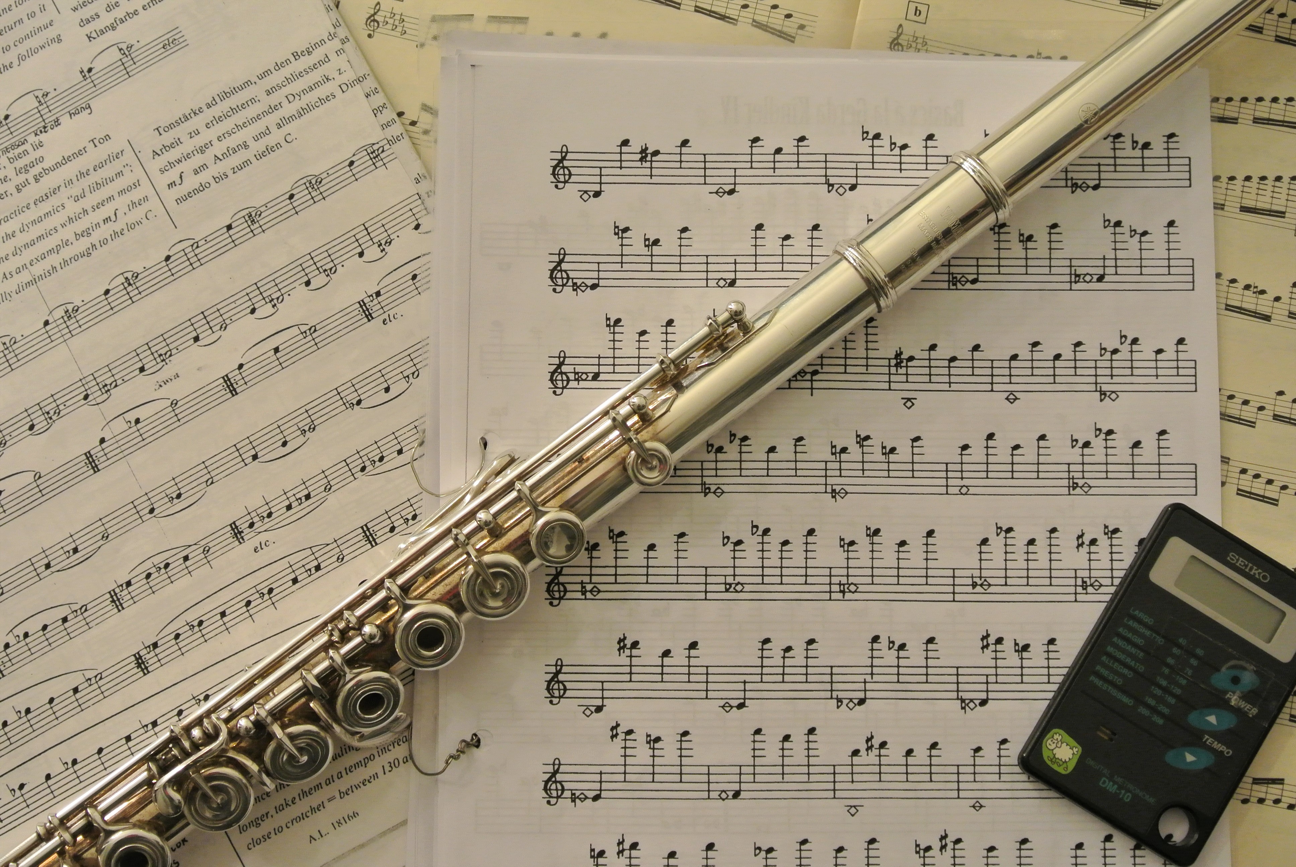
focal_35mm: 52
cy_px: 434
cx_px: 648
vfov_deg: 26.1
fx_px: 1874
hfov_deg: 38.1
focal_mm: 19.6
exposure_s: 1/60
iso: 800
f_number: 4.8
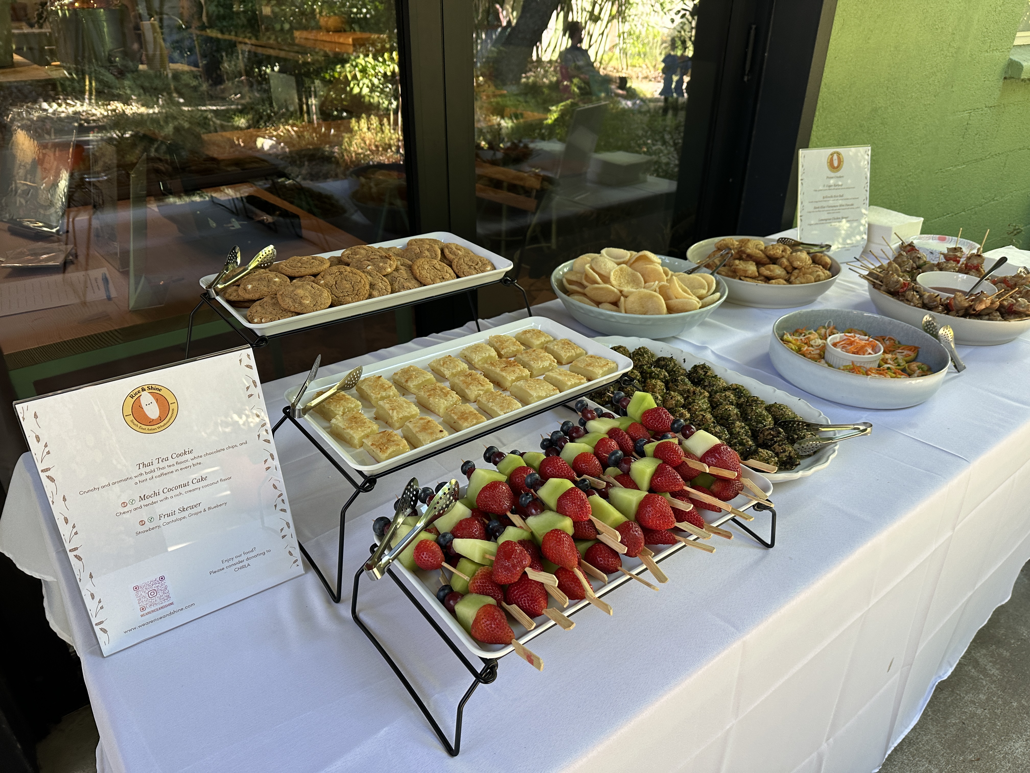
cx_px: 515
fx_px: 714
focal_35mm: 24
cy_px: 386
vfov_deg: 56.8
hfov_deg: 71.6
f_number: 1.78
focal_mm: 6.86
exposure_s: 1/121
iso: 125
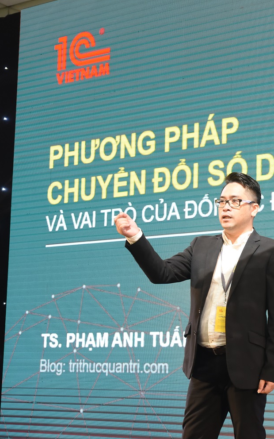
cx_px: 327
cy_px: 219
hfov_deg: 16.9
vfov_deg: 27.8
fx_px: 884
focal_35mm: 74
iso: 2000
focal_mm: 48
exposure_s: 1/160
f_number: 4
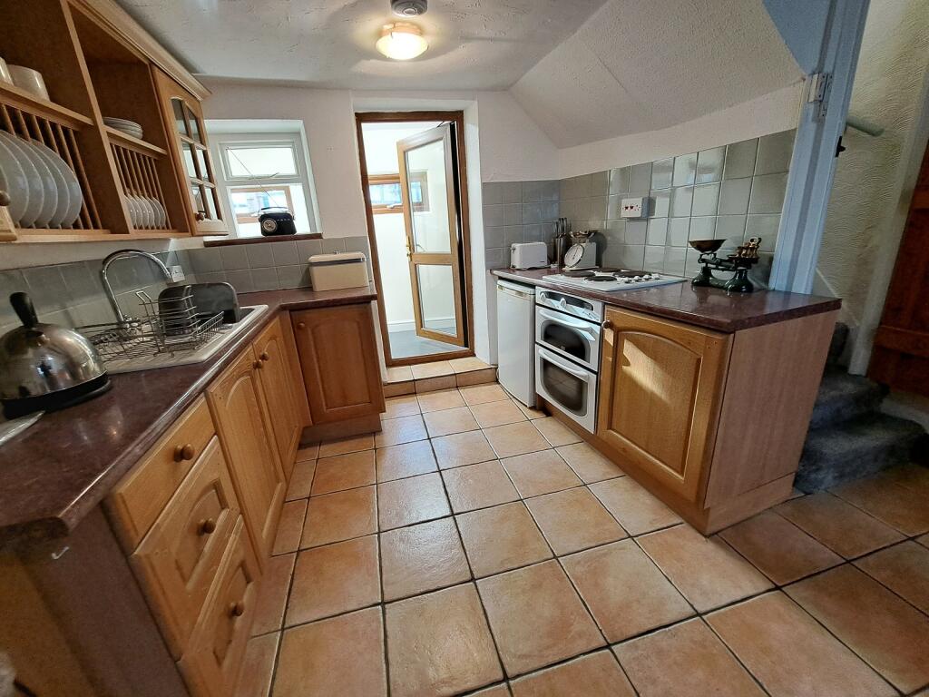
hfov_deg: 106.2
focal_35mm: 13
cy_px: 348
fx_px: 349
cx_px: 464
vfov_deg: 89.9
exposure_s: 1/50
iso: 100
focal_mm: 1.74
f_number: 2.2
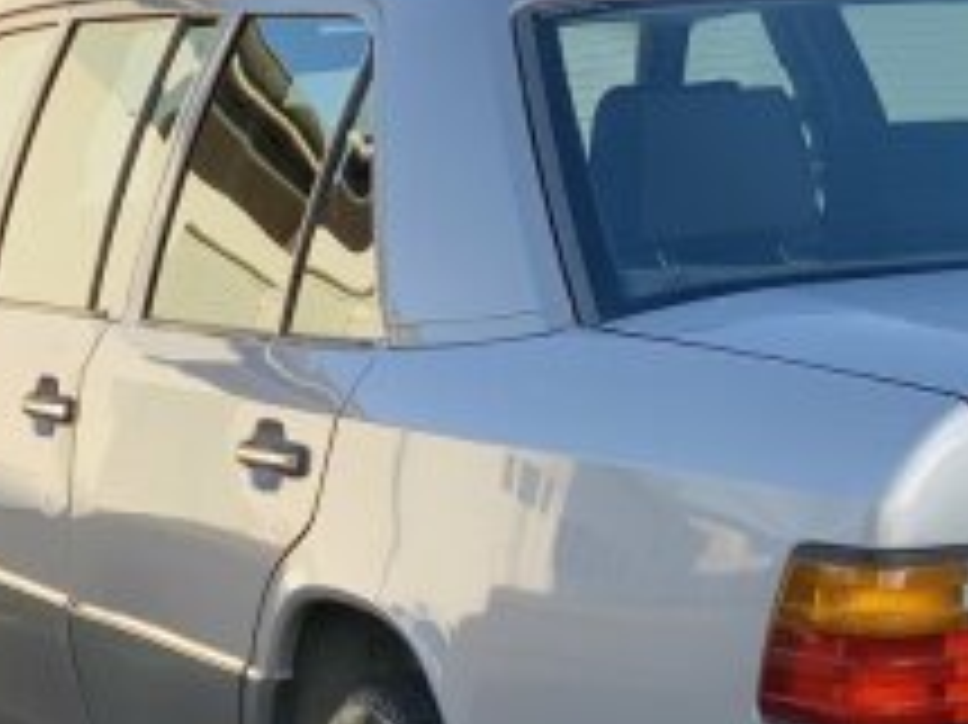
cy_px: 513
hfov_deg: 12.7
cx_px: 869
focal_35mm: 155
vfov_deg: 9.6
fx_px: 4332
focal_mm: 6
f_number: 2.4
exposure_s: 1/615
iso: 16
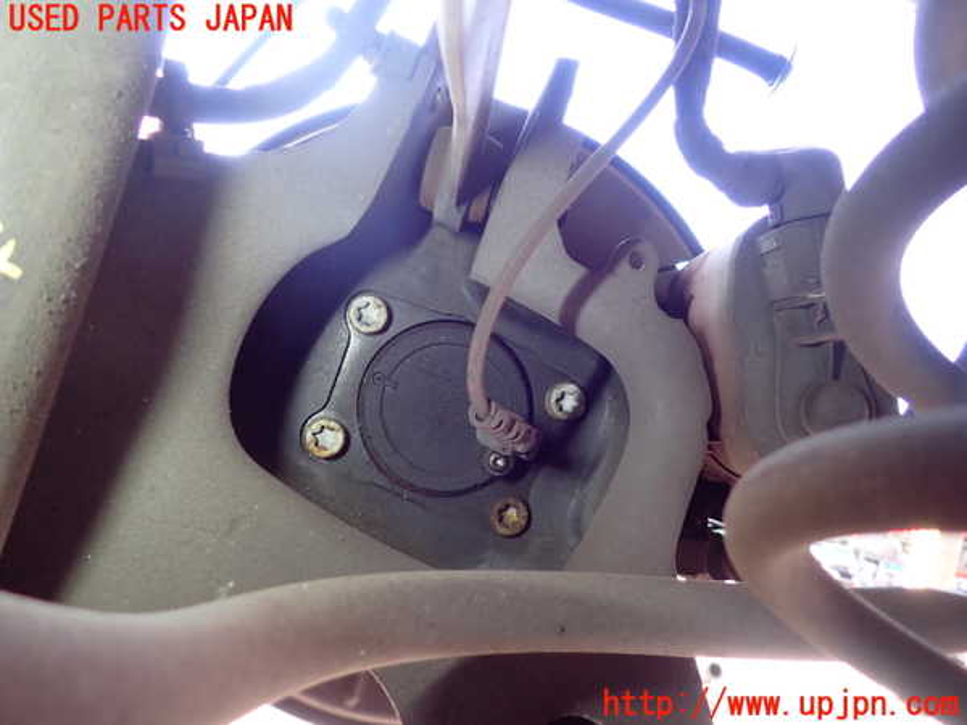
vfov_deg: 54.9
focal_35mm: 25
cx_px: 484
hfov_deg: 69.4
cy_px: 362
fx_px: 698
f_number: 2
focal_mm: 4.5
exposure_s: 1/80
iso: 200
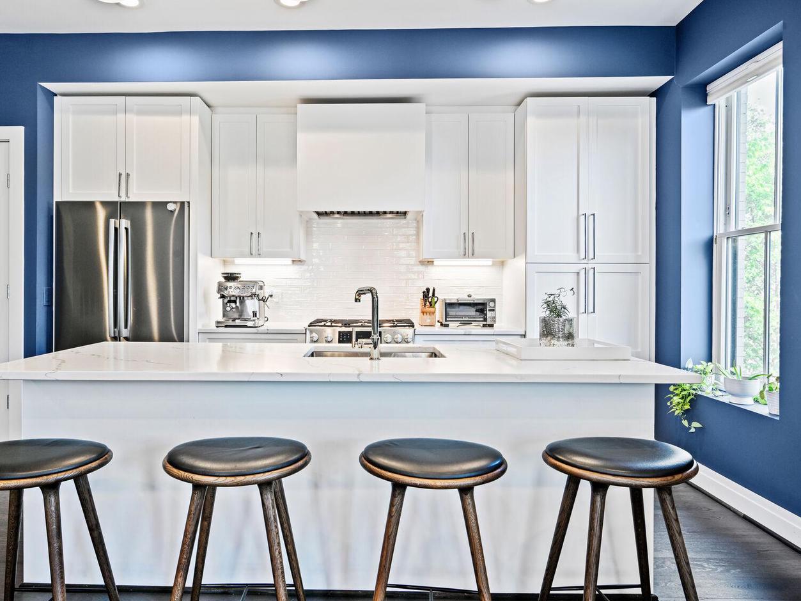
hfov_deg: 77.3
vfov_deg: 62.1
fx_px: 499
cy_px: 297
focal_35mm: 22
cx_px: 358
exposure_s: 1/5
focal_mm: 19.5
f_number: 9
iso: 200
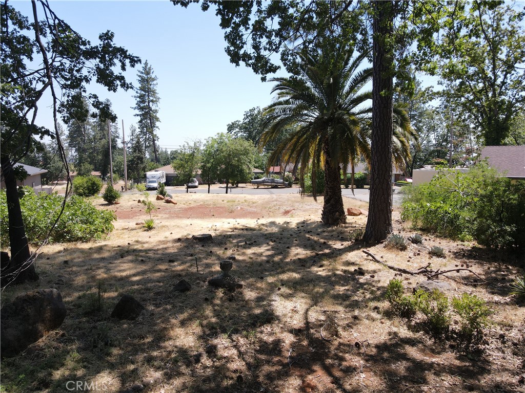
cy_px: 196
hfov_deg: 71.6
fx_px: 364
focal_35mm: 24
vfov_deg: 56.8
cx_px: 262
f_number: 2.8
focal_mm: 4.5
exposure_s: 1/350
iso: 100
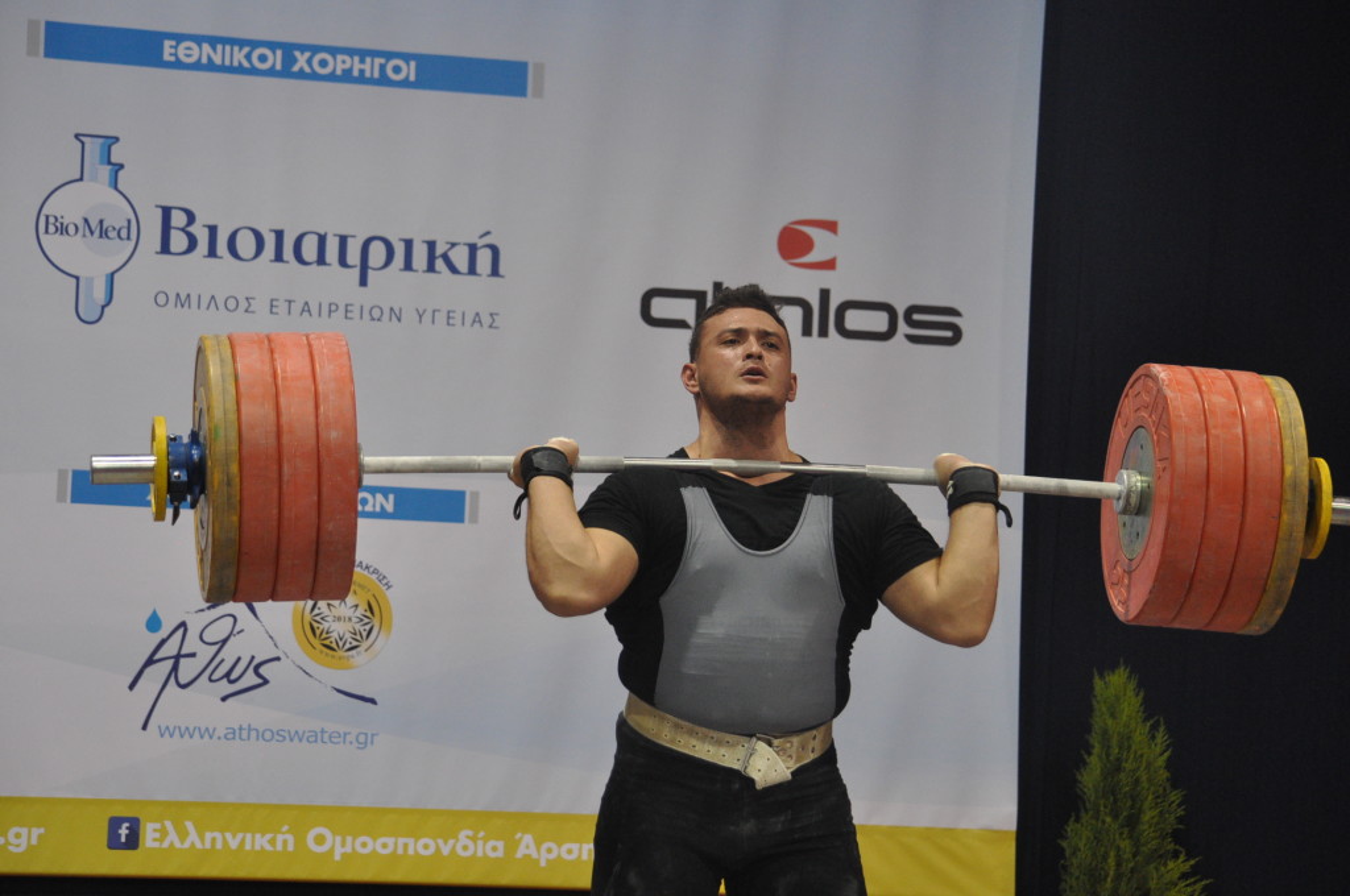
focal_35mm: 128
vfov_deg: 10.7
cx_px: 675
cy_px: 448
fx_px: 4775
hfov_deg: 16.1
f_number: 4.5
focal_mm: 85
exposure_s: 1/100
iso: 1600
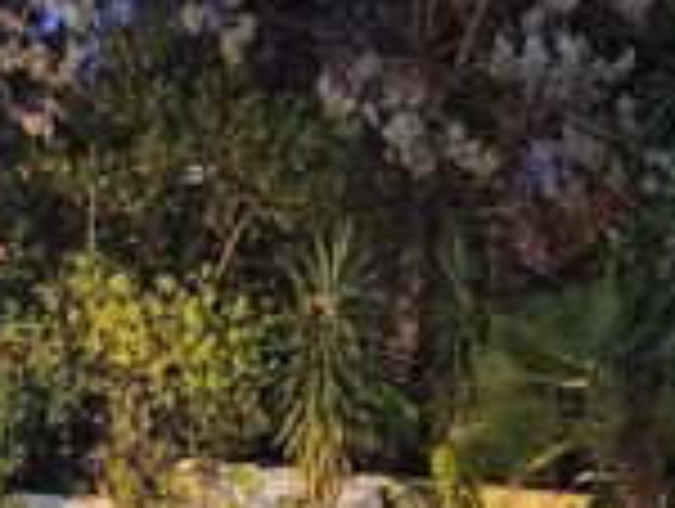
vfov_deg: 21.2
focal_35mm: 61
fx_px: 1191
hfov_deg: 30.9
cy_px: 710
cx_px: 529
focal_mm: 2.2
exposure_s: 1/25
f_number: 2.2
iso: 640
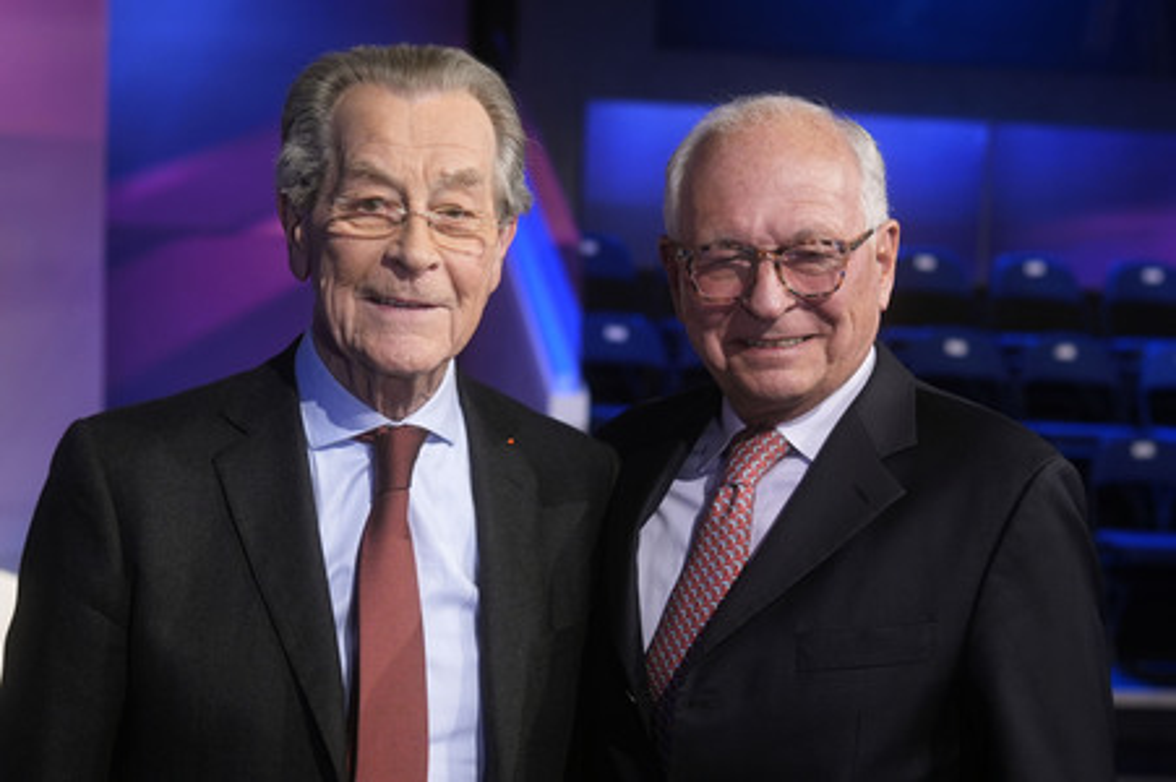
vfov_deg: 29.8
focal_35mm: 45
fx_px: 1469
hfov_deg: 43.6
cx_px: 588
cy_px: 391
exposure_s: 1/160
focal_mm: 30
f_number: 2.2
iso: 640
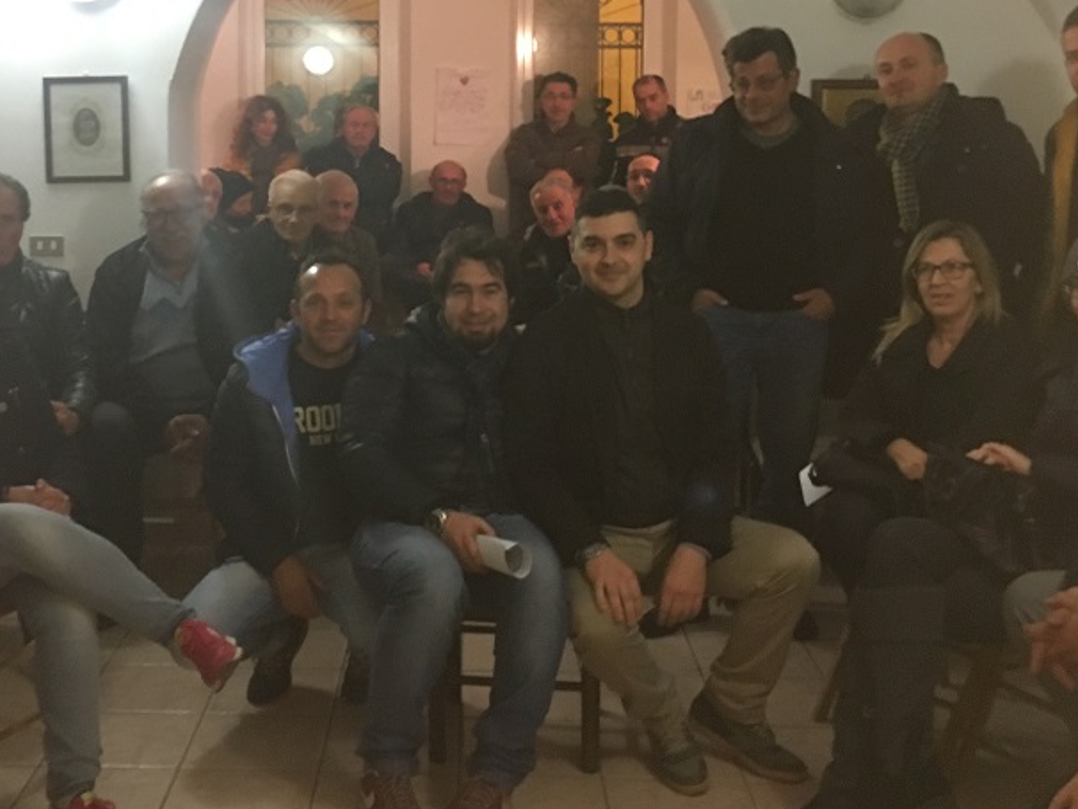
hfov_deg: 38.7
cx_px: 407
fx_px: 1527
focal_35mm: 49
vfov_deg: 29.3
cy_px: 222
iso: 400
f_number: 2.2
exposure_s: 1/17
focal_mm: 4.15
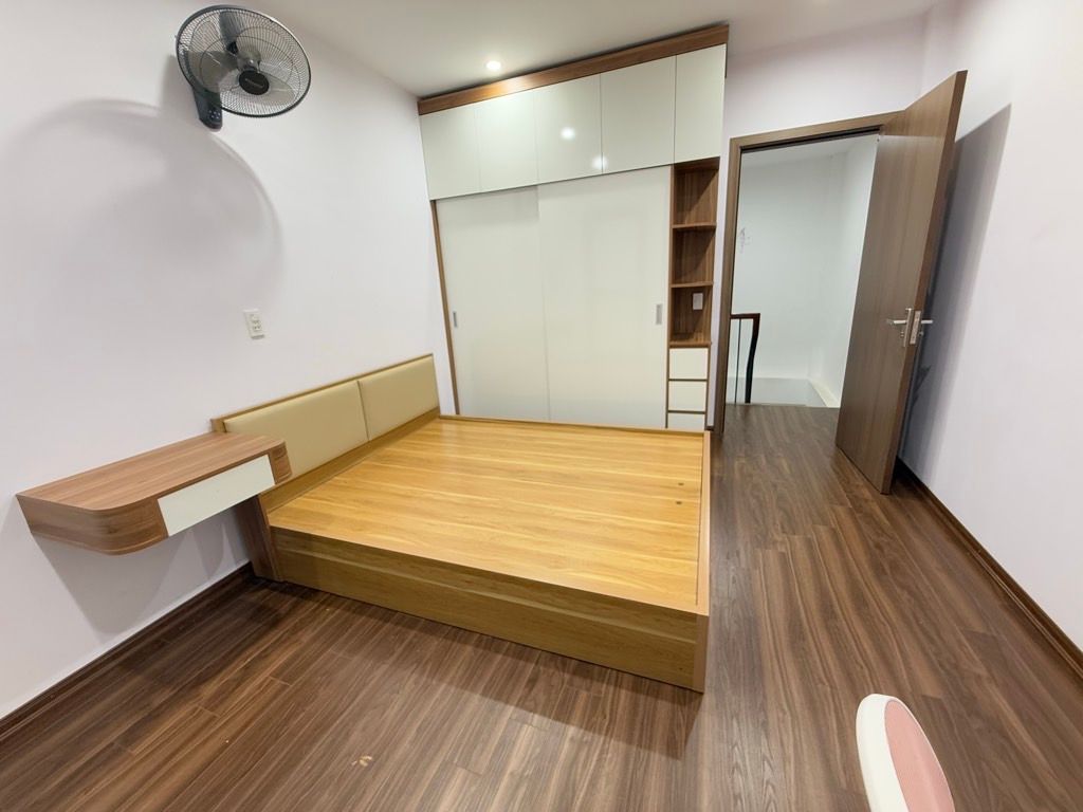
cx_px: 542
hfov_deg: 102.1
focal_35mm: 14
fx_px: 438
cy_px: 406
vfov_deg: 85.7
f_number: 2.2
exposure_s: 1/50
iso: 200
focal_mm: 2.22
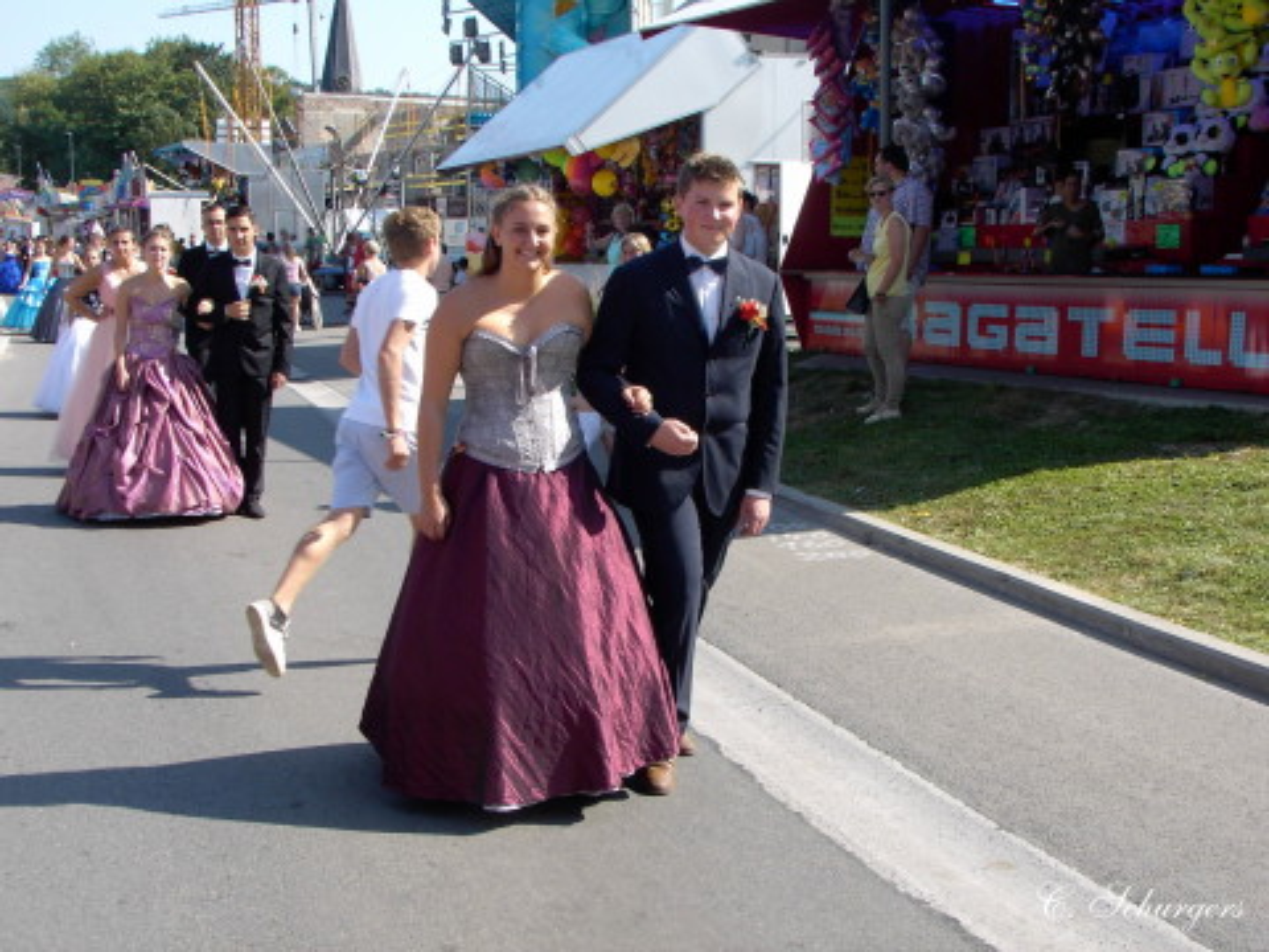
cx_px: 634
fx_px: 1796
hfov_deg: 38.9
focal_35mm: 49
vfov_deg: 29.7
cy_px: 476
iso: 70
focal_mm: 7.5
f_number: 4.5
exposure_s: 1/210
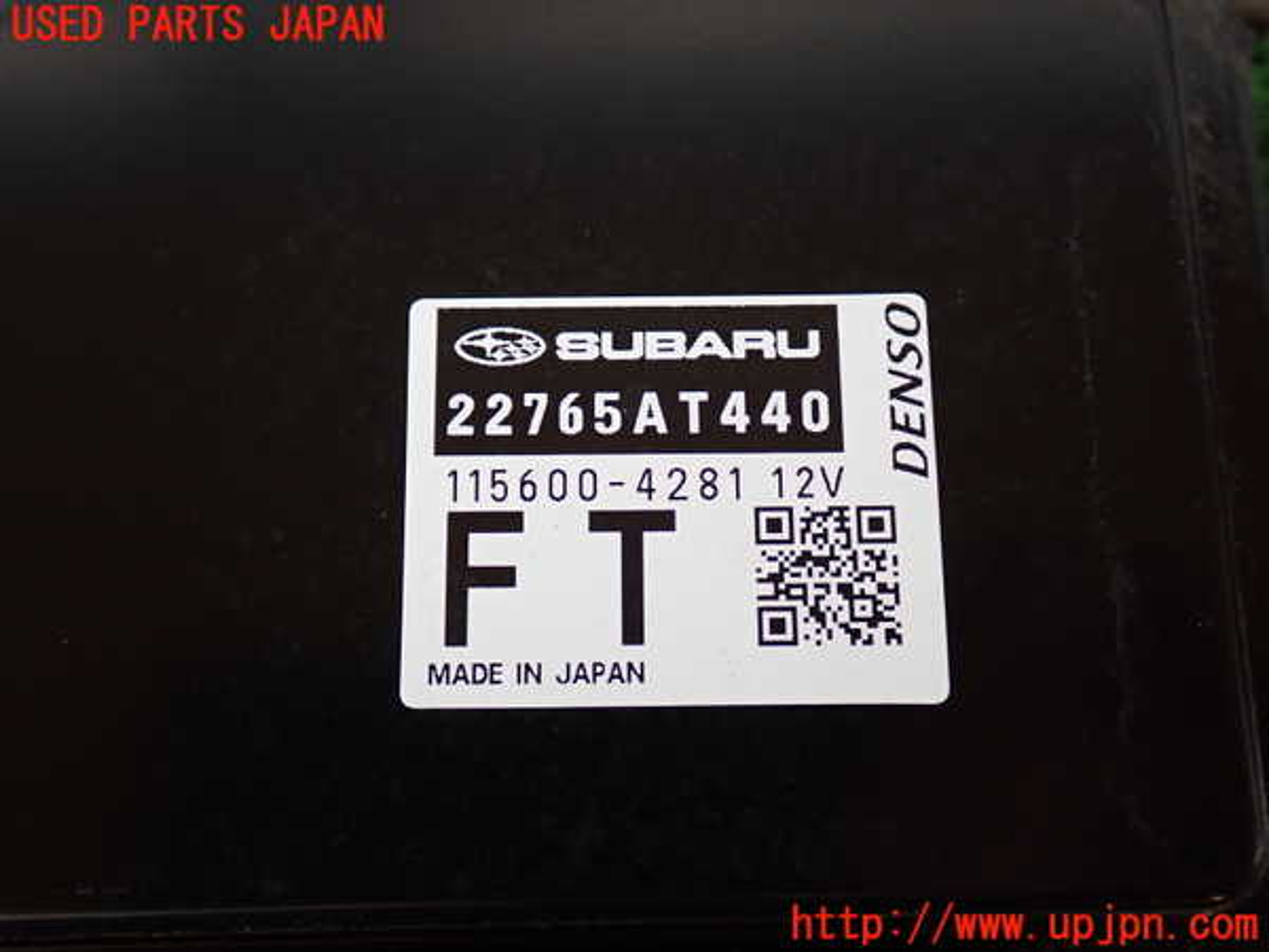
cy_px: 476
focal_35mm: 44
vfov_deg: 32.9
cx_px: 634
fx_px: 1613
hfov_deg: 42.9
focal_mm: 7.84
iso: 320
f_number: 2.9
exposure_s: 1/40
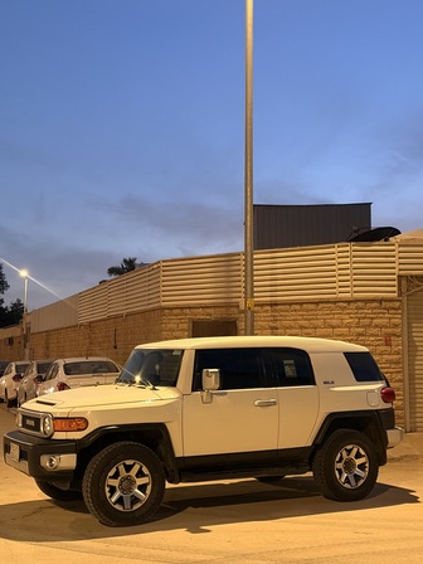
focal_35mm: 49
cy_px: 279
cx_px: 212
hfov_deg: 29.7
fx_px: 798
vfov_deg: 38.9
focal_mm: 6.76
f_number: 1.78
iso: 640
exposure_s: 1/30
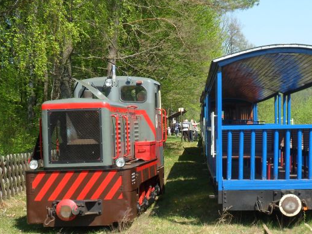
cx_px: 207
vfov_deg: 18.2
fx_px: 730
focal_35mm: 81
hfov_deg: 24.0
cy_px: 144
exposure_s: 1/250
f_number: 4.3
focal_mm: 8.1
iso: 80
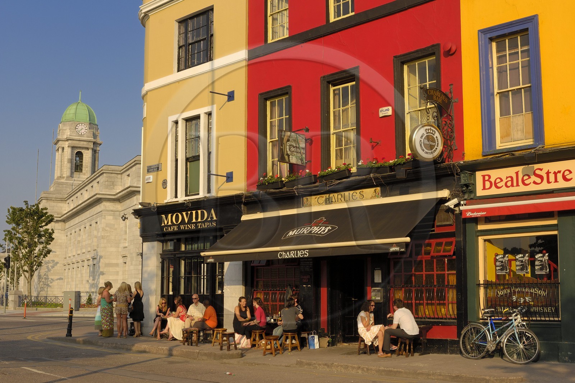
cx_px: 288
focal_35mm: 46
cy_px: 192
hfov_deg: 42.3
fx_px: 743
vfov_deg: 28.9
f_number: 9
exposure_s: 1/160
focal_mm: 31
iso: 100
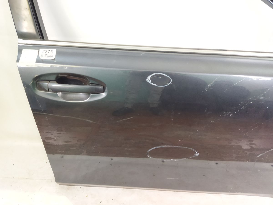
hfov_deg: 65.3
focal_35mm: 27
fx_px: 213
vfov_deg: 51.4
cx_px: 136
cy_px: 102
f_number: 1.79
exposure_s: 1/25
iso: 347
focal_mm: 4.71
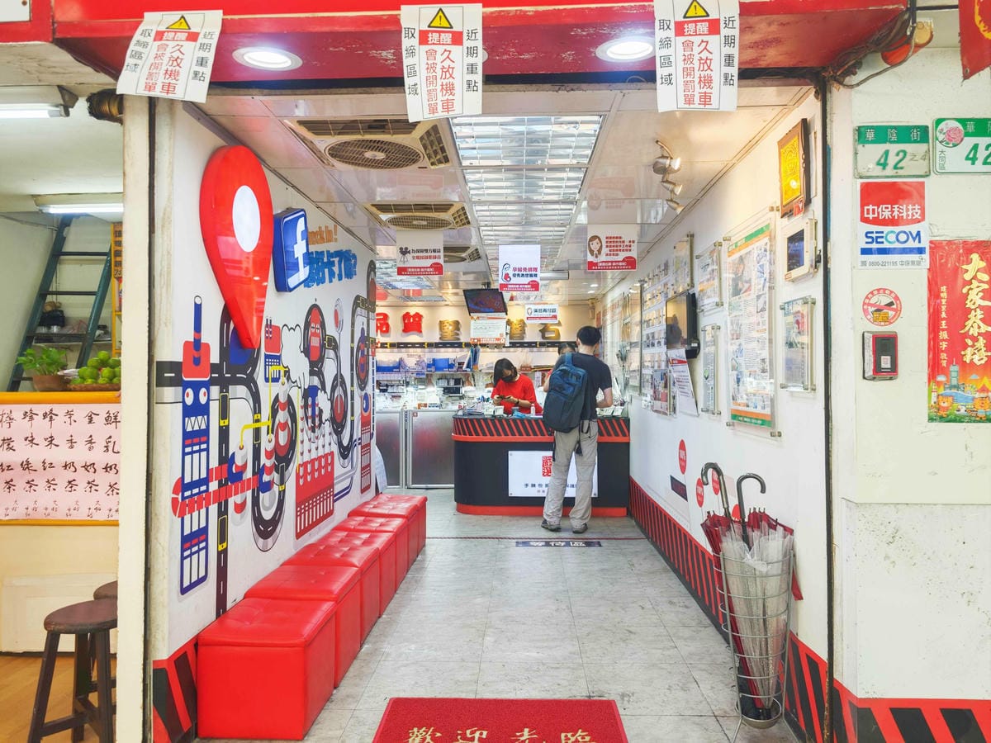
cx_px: 496
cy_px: 372
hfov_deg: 73.9
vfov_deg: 58.9
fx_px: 658
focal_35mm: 23
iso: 250
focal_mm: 8.72
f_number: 2
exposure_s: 1/121
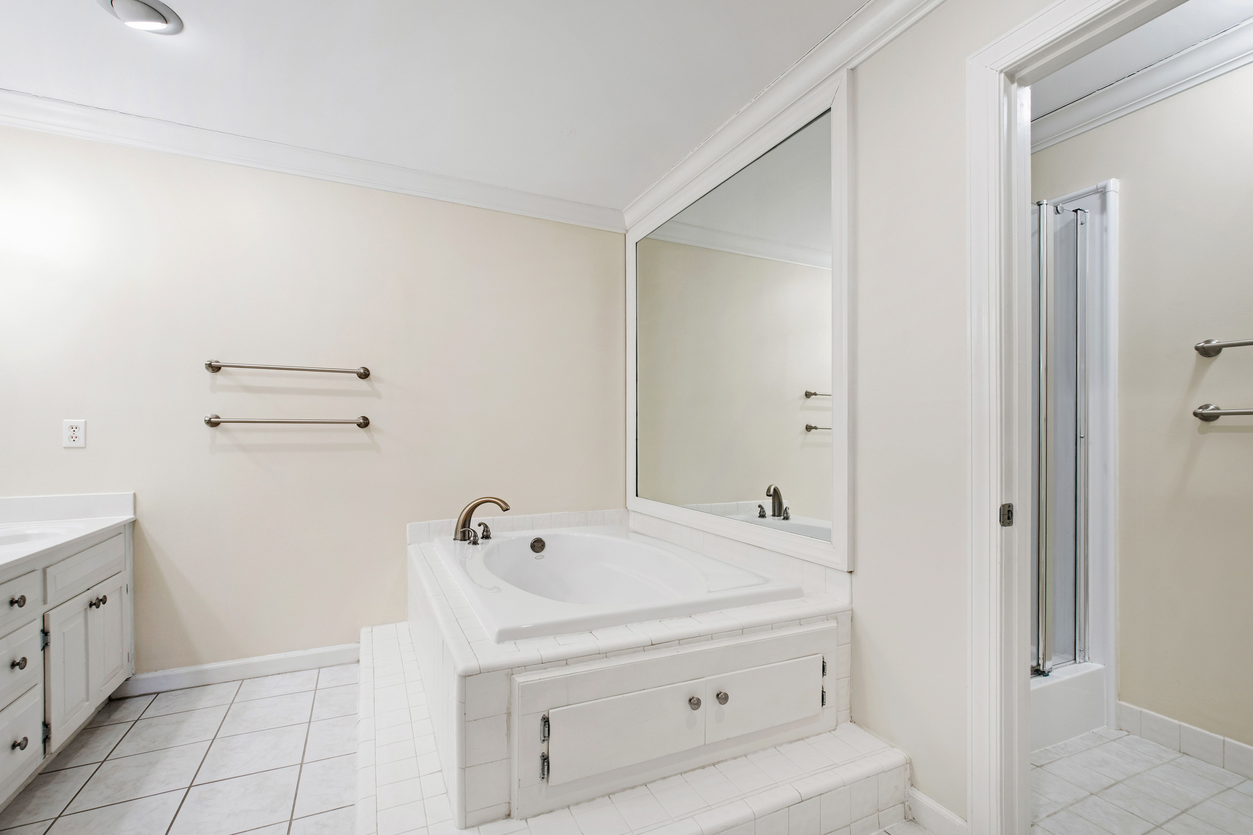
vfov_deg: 77.3
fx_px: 522
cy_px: 418
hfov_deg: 100.4
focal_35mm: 15
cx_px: 626
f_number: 8
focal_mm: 10
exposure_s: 1/1.25
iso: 100
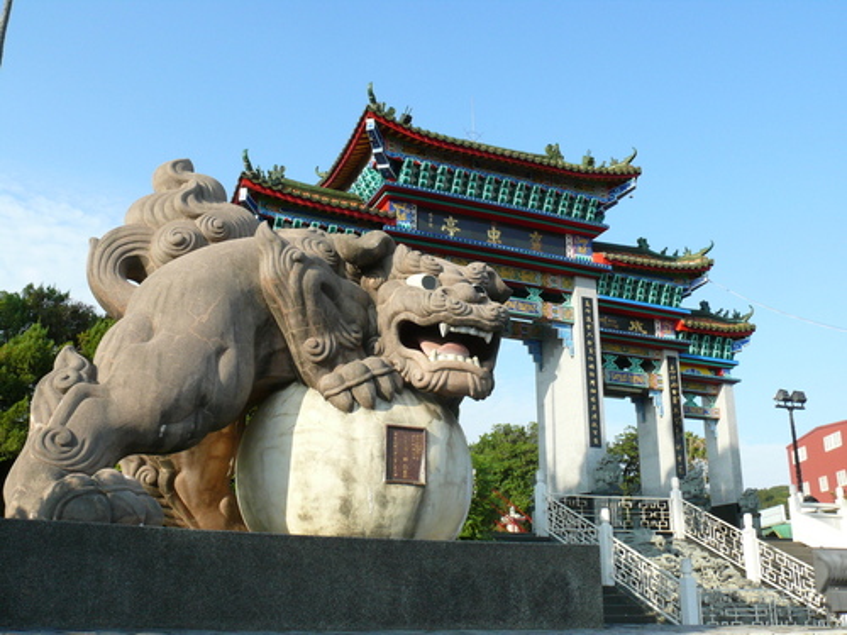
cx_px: 424
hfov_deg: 52.6
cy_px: 318
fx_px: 856
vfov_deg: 40.7
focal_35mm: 35
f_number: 6.3
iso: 200
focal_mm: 7.4
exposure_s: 1/400
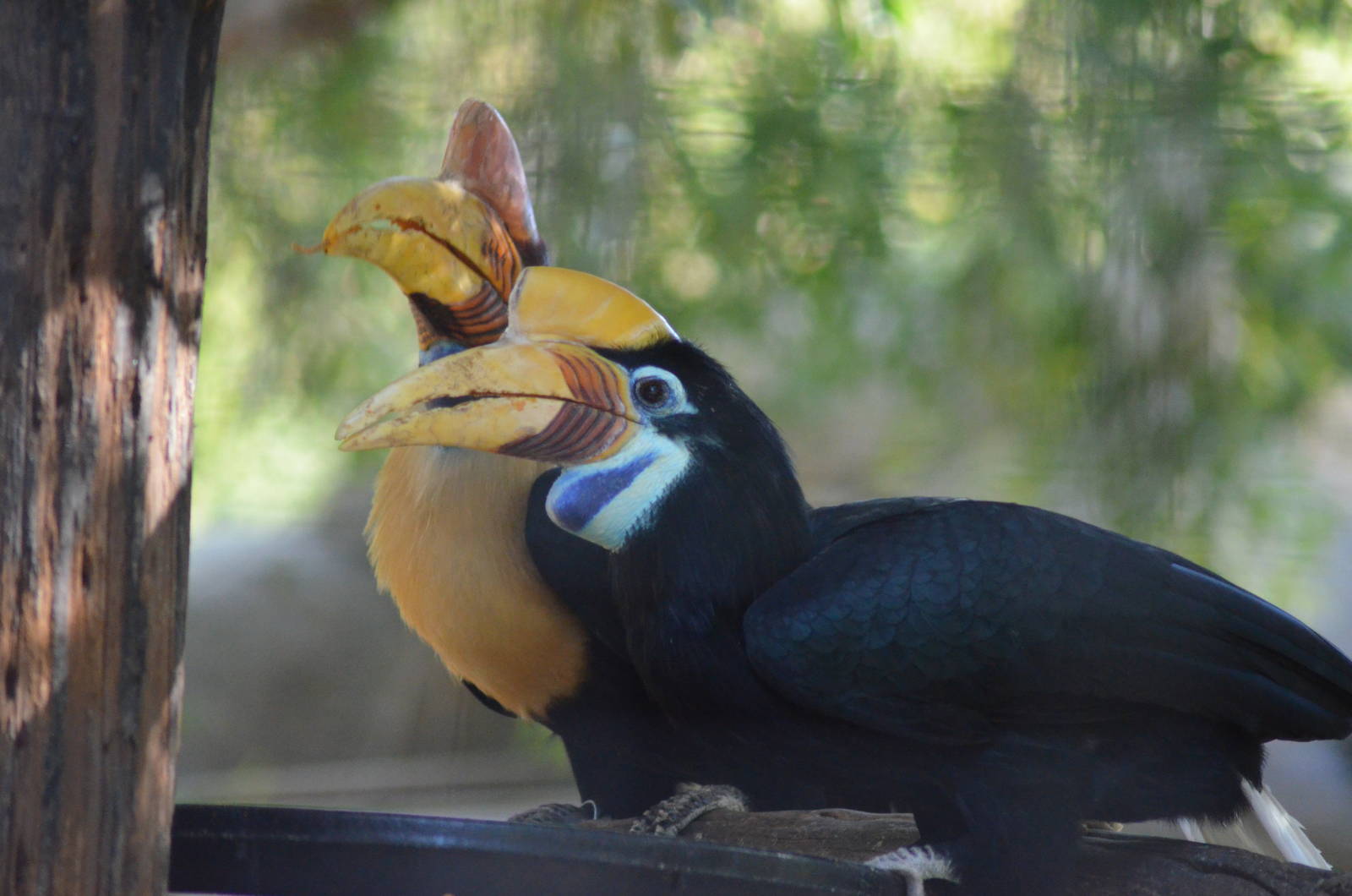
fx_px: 14055
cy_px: 448
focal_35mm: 375
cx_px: 676
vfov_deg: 3.7
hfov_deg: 5.5
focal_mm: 250
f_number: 5
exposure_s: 1/400
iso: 3200
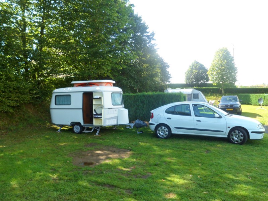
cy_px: 100
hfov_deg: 67.3
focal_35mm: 26
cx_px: 134
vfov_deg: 53.1
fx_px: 201
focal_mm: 4.9
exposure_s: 1/180
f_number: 3.3
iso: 80
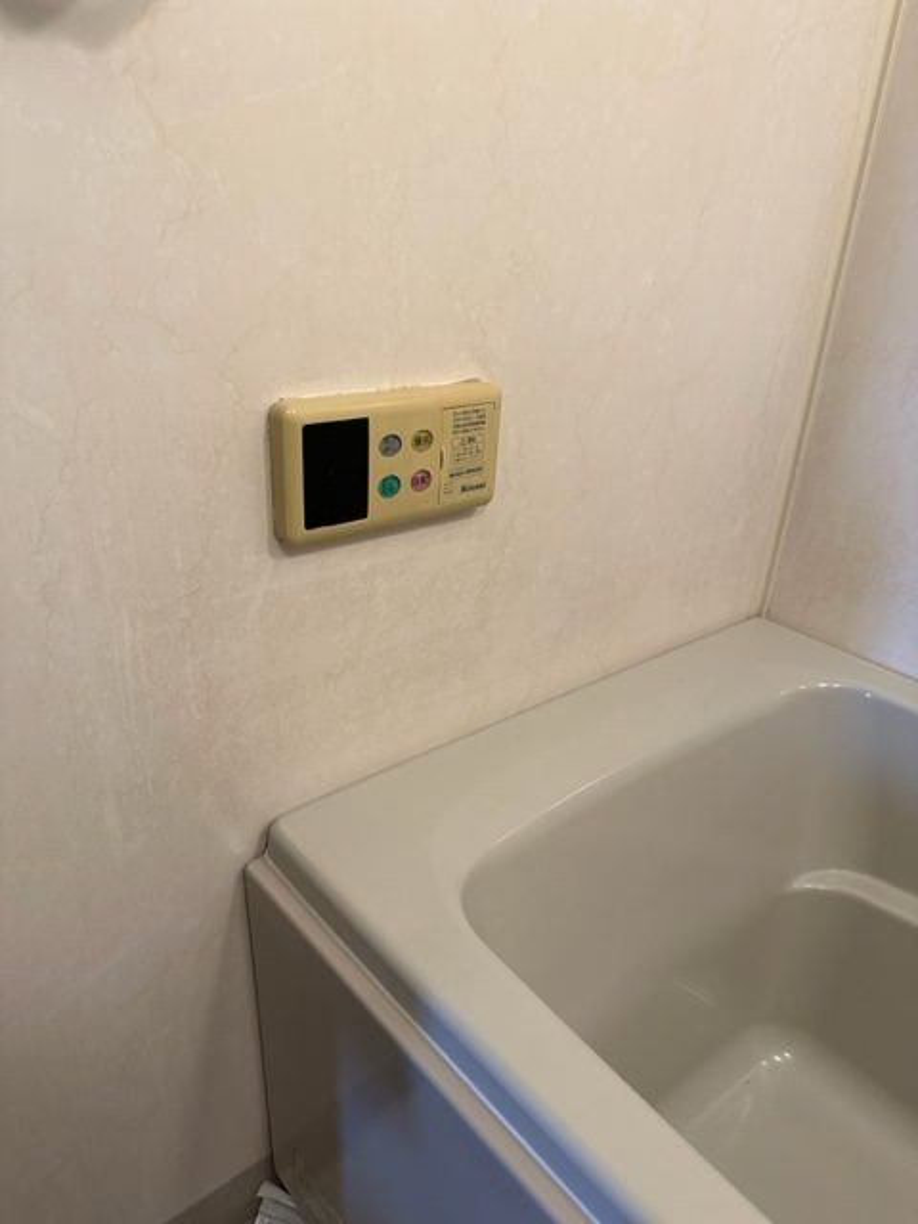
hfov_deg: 56.8
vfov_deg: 71.6
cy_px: 612
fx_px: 849
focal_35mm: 24
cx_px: 459
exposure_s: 1/60
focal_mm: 6.86
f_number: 1.78
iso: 160
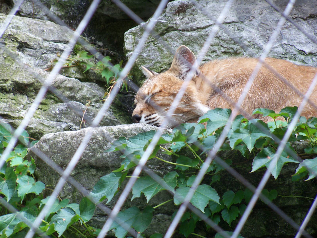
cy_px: 119
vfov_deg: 7.2
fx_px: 1896
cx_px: 158
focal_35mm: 207
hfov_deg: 9.6
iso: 100
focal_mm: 36.6
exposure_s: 1/50
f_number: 4.4
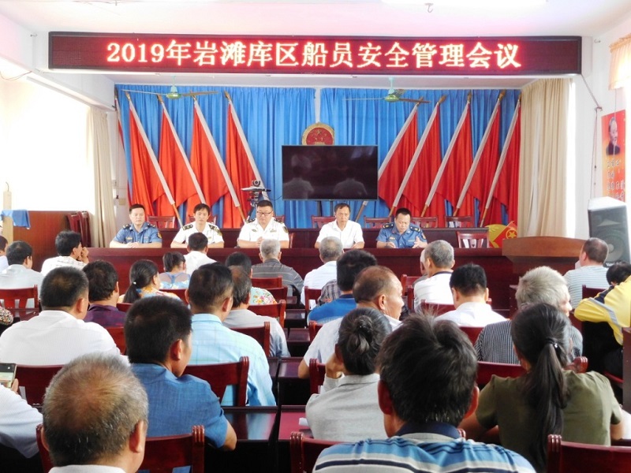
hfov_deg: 42.1
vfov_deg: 32.2
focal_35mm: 45
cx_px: 316
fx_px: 820
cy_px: 236
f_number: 4
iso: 400
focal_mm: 8
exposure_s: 1/30
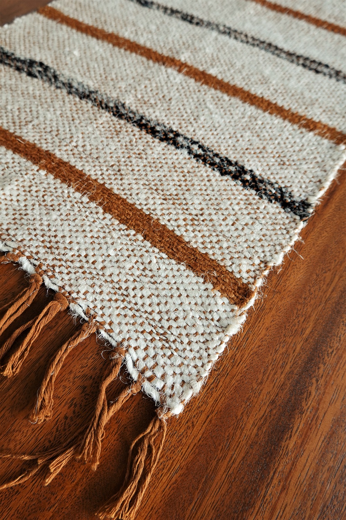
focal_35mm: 24
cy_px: 260
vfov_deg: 73.7
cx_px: 173
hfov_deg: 53.1
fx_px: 346
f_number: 2.8
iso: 100
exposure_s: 1/40
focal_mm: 9
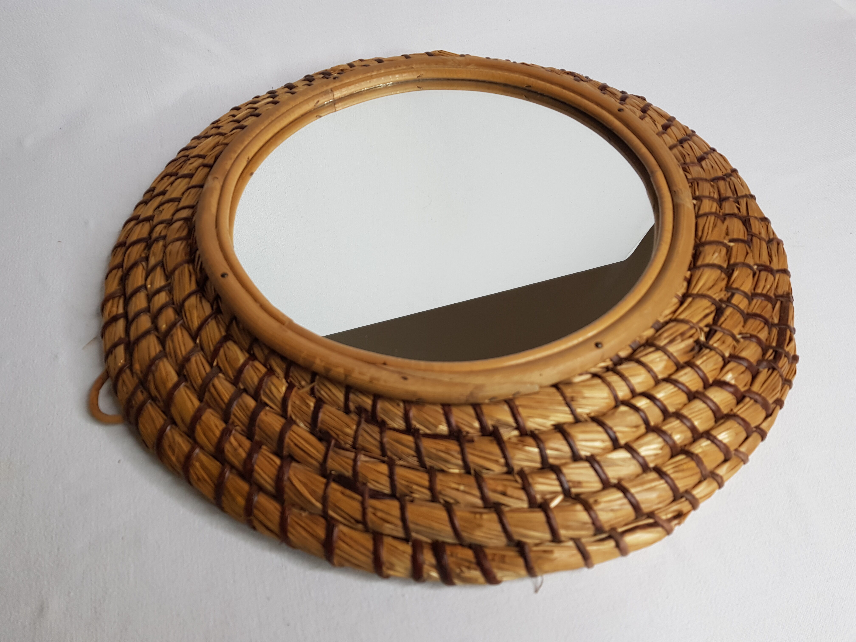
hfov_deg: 67.3
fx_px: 643
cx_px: 428
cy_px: 321
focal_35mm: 26
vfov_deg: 53.1
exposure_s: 1/100
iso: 50
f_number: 1.7
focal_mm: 4.2
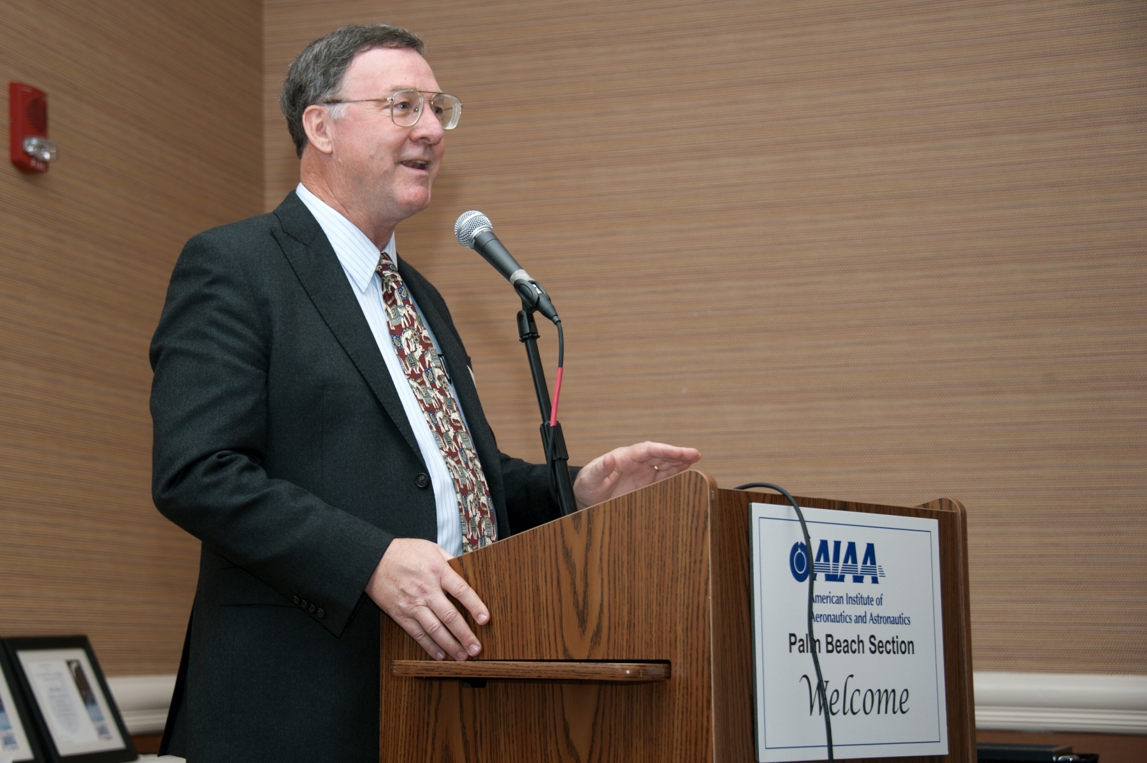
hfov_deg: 28.9
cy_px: 382
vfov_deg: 19.4
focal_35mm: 70
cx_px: 574
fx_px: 2229
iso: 200
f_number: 5
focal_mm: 70
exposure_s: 1/60
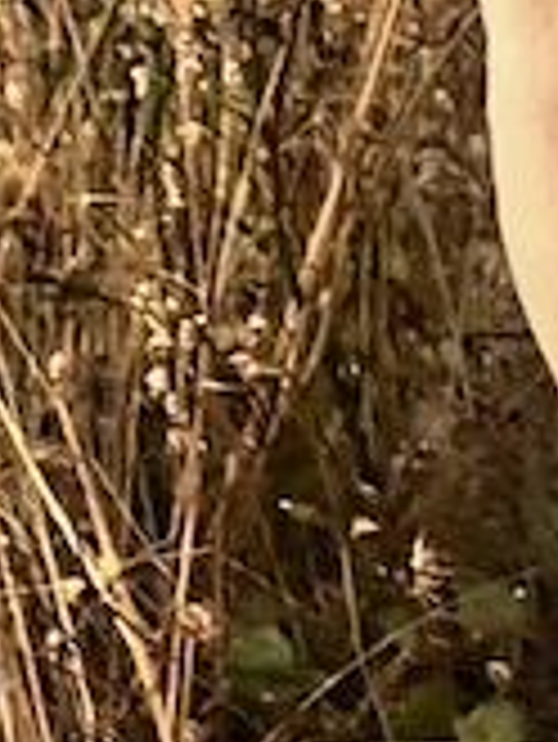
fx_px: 6397
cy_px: -369
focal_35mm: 298
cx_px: 999
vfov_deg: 6.6
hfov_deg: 4.9
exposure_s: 1/33
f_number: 2.8
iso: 1250
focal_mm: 9
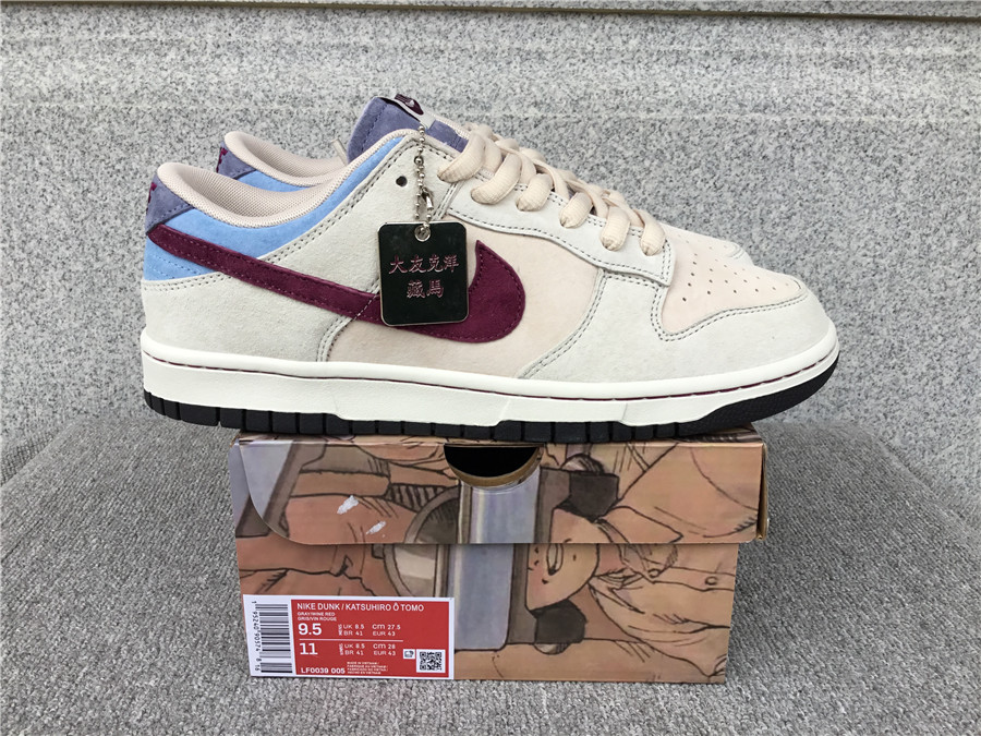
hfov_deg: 58.4
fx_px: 879
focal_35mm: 31
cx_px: 490
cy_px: 368
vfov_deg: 45.4
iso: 25
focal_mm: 3.3
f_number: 2.4
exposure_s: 1/100
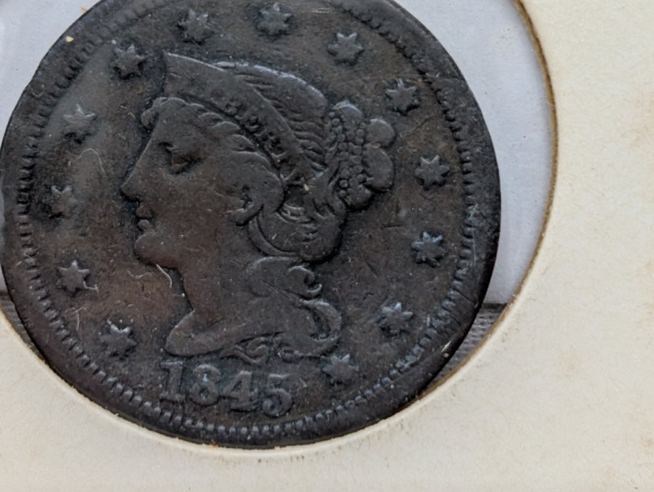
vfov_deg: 17.8
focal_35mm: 83
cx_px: 316
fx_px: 1570
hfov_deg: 23.5
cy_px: 155
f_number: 1.68
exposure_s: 1/254
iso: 19
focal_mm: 6.9
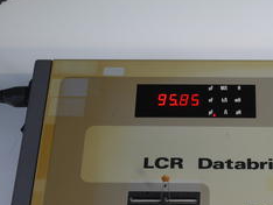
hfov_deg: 23.5
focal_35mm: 82
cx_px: 215
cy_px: 170
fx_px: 647
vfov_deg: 17.8
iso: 400
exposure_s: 1/2.5
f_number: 13
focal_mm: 24
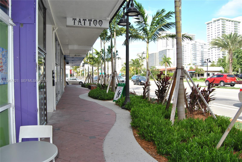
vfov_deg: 48.0
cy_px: 81
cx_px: 121
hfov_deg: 67.3
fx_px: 182
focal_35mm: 27
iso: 100
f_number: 5.6
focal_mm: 18
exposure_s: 1/200
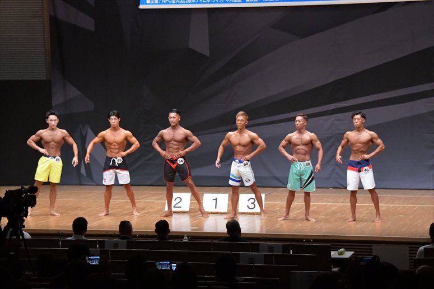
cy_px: 144
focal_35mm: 117
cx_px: 217
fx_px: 1410
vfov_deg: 11.7
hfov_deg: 17.5
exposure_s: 1/400
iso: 8000
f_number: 5.6
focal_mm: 78
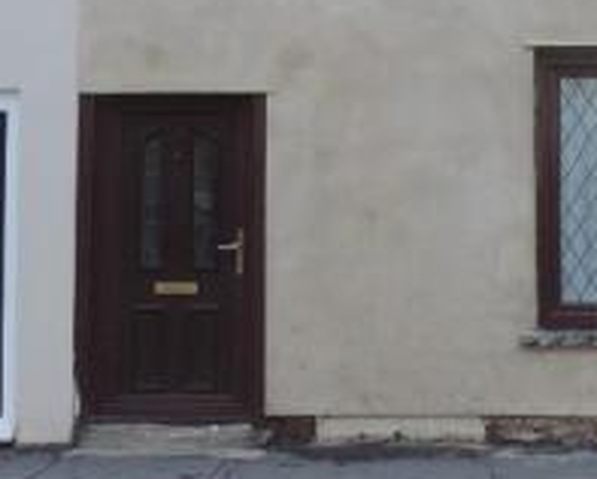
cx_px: 641
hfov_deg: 18.3
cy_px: -83
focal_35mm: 101
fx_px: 1786
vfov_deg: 14.8
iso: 280
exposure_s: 1/50
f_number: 3.3
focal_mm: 6.2
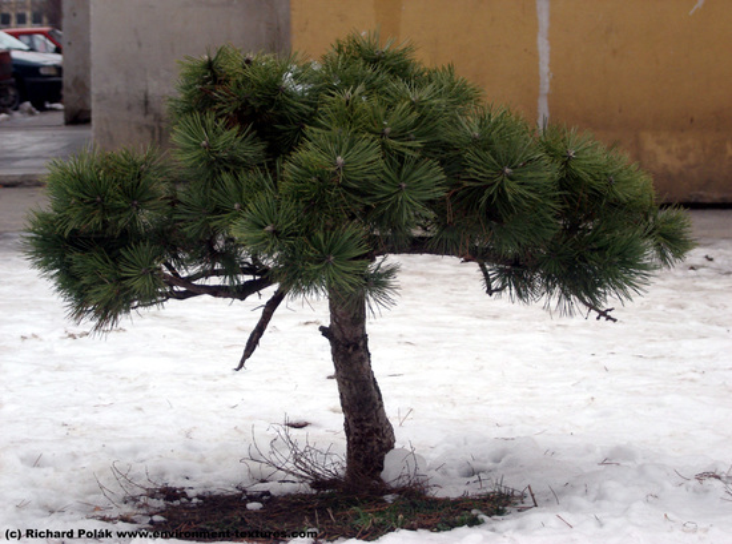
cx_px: 366
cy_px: 272
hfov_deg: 17.6
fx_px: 2361
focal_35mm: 112
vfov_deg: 13.2
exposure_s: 1/200
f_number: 4.8
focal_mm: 22.8
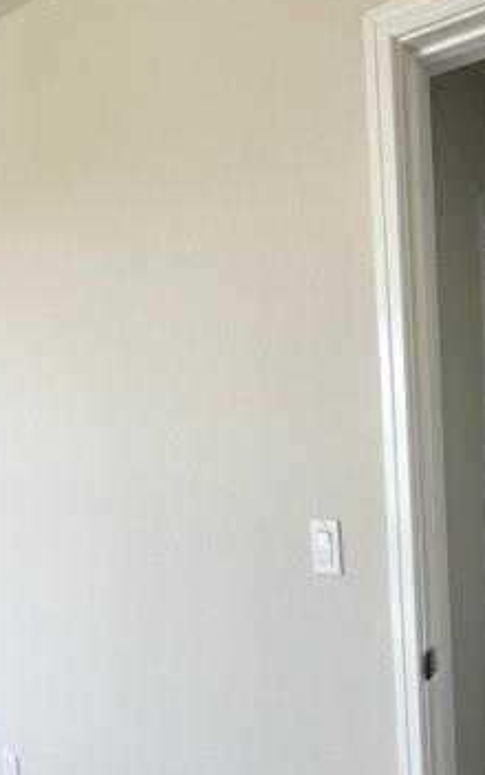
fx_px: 571
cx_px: 430
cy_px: 462
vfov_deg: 67.8
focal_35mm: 27
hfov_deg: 42.5
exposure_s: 1/99
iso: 100
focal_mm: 2.22
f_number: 2.2
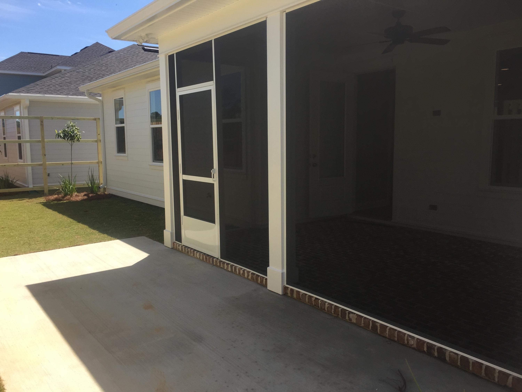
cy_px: 196
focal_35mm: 29
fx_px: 437
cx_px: 261
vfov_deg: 48.2
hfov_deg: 61.7
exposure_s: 1/1199
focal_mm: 4.15
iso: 32
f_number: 2.2
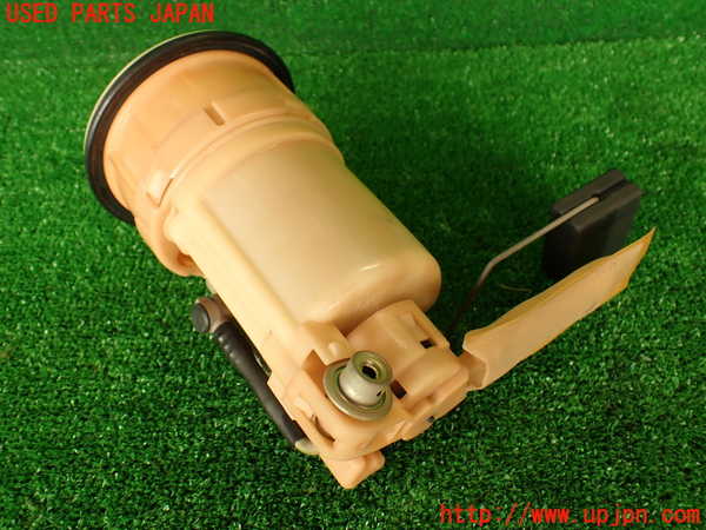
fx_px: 653
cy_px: 265
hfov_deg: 56.8
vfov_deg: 44.2
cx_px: 353
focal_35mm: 32
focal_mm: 5.79
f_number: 2.4
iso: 160
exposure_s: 1/60
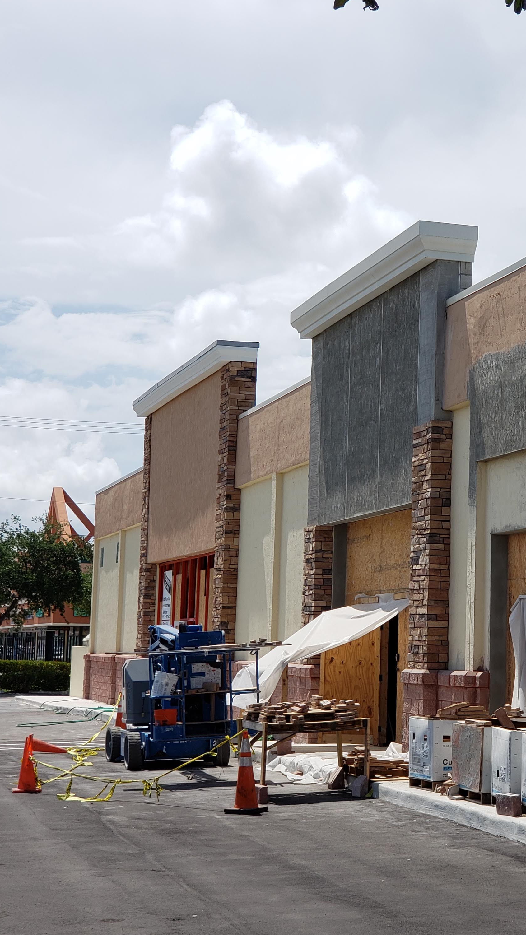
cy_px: 467
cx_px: 485
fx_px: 1884
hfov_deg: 15.7
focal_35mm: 76
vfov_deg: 27.9
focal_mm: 6
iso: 32
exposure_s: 1/1163
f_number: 2.4
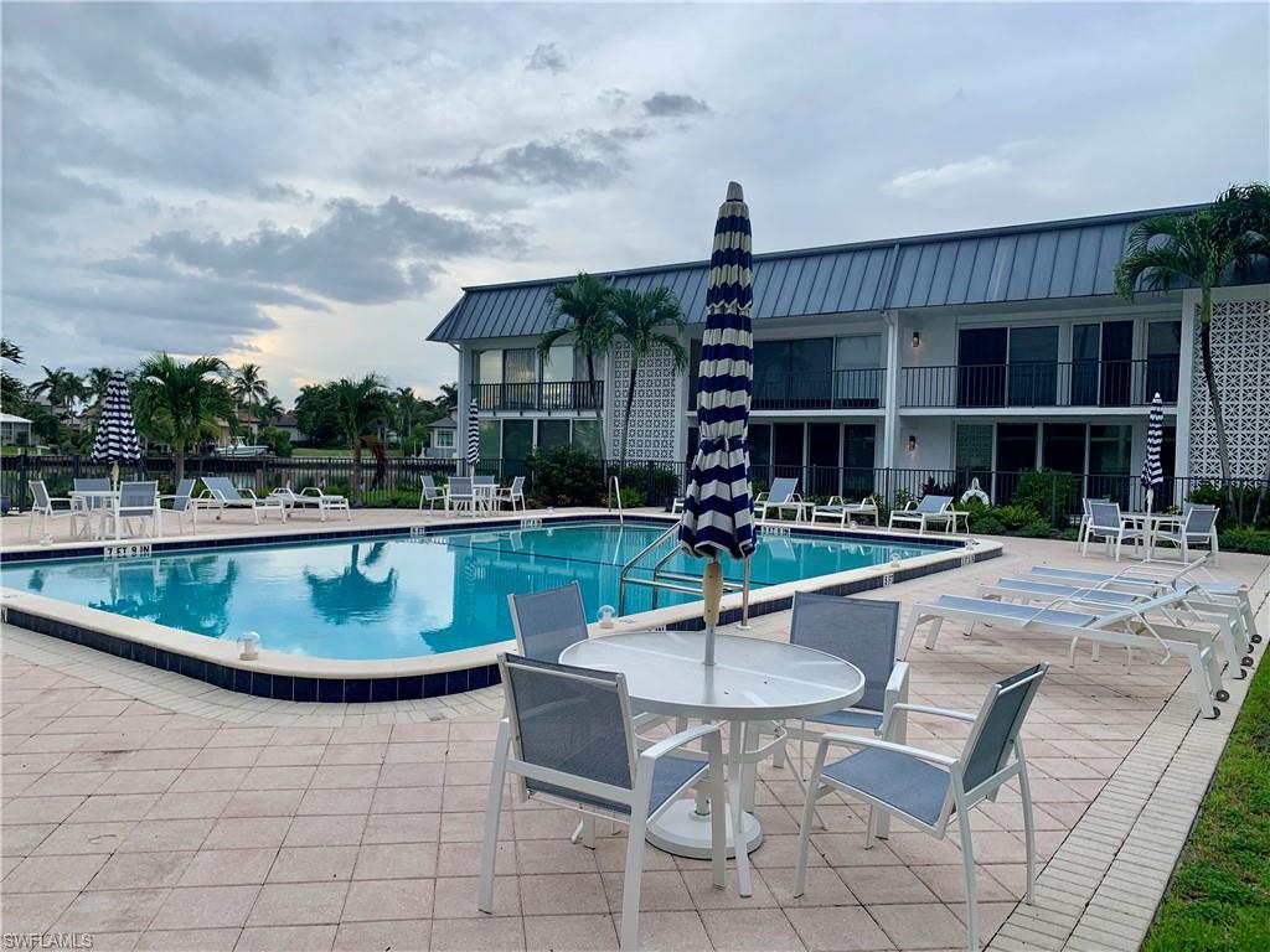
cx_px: 635
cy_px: 476
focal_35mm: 26
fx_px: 954
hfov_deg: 67.3
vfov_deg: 53.1
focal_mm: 4.25
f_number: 1.8
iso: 25
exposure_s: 1/594
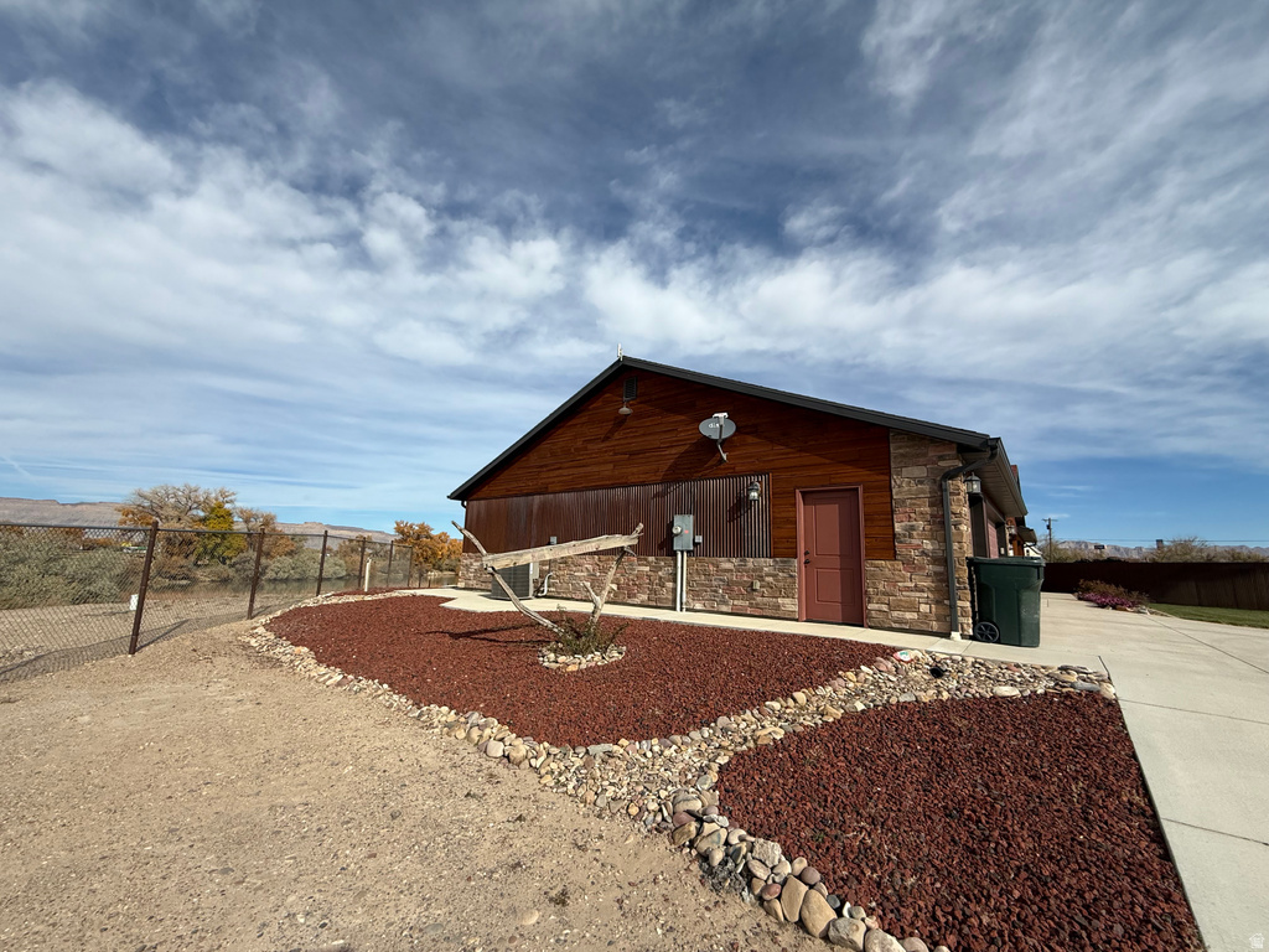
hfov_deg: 102.1
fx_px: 513
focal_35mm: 14
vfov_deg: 85.7
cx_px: 634
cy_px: 476
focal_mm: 2.22
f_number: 2.2
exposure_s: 1/2611
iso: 50
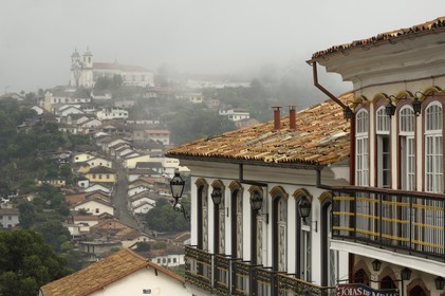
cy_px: 148
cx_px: 222
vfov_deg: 9.6
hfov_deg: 14.4
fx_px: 1760
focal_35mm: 142
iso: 100
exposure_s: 1/20
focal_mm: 95
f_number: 10
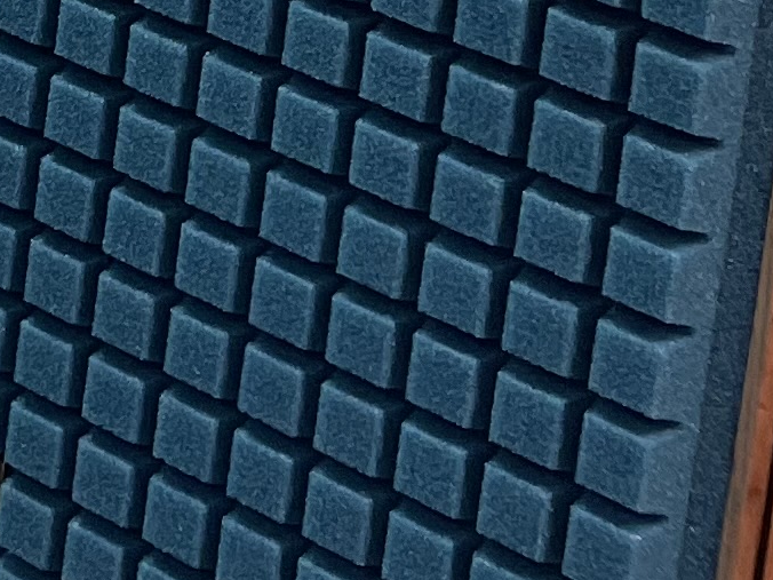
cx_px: -1035
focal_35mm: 155
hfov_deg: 10.9
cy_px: -1054
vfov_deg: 8.3
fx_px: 3461
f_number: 1.6
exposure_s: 1/100
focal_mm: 4.2
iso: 125
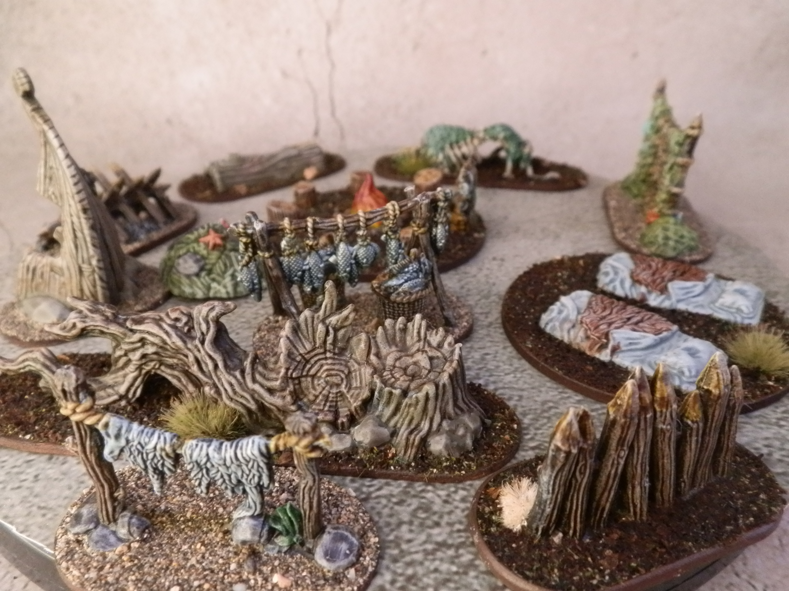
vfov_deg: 49.7
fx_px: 638
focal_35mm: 28
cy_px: 296
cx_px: 394
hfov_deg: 63.4
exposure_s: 1/100
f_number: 3.1
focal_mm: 5
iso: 400
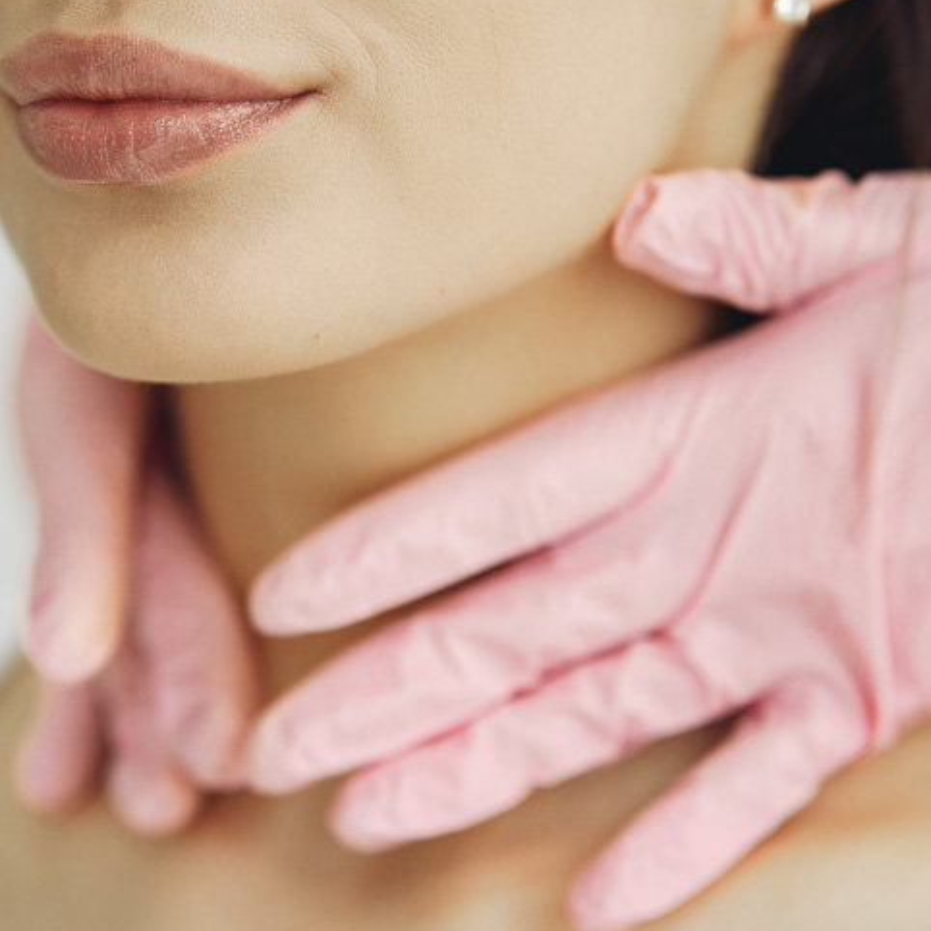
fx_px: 4929
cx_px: 209
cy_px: 456
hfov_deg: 10.8
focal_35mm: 162
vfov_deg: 10.8
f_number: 2.2
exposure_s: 1/250
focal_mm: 85
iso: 160
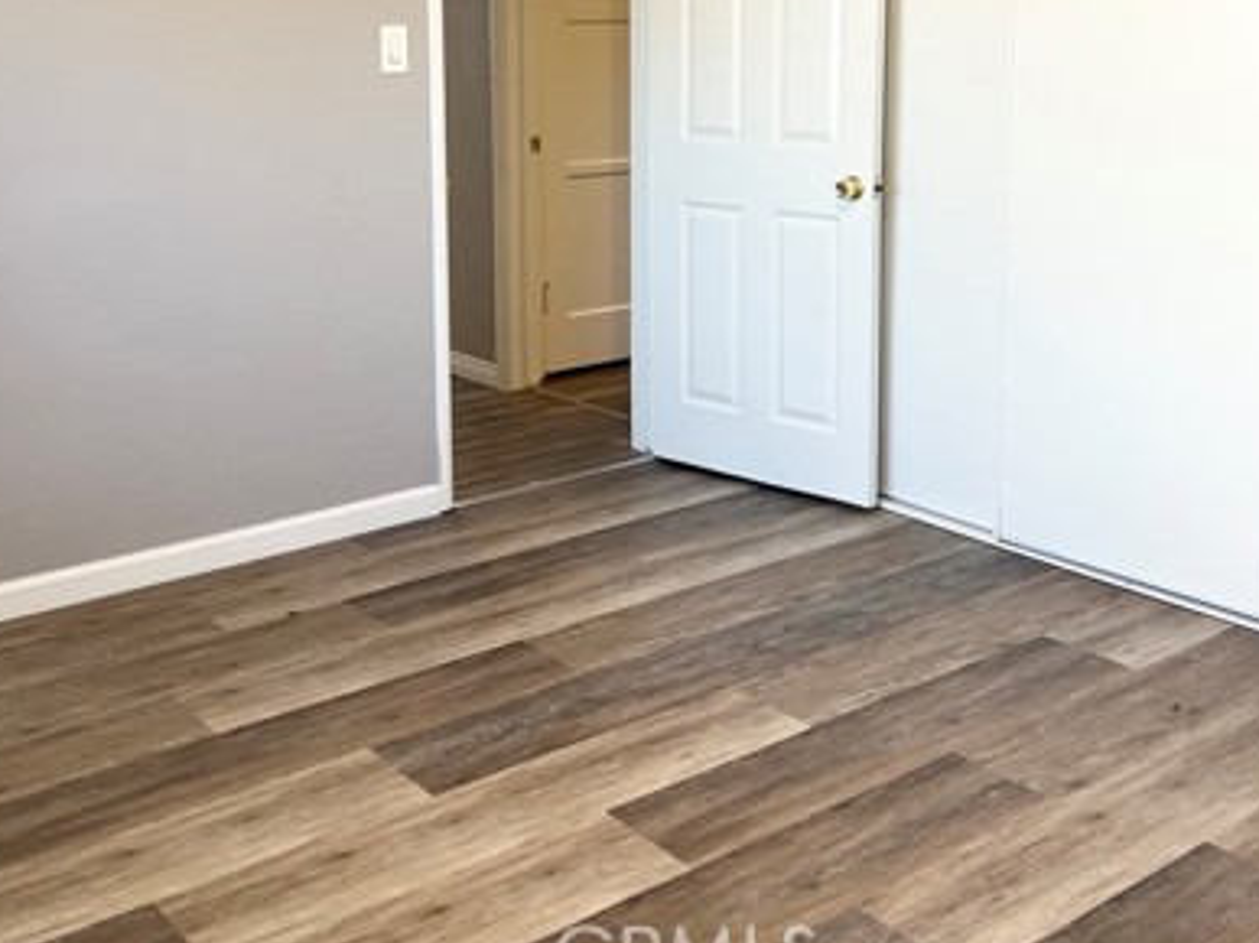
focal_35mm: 43
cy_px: 221
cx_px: 576
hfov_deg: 43.8
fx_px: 1563
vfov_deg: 32.8
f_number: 1.5
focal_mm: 5.7
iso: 125
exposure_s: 1/120
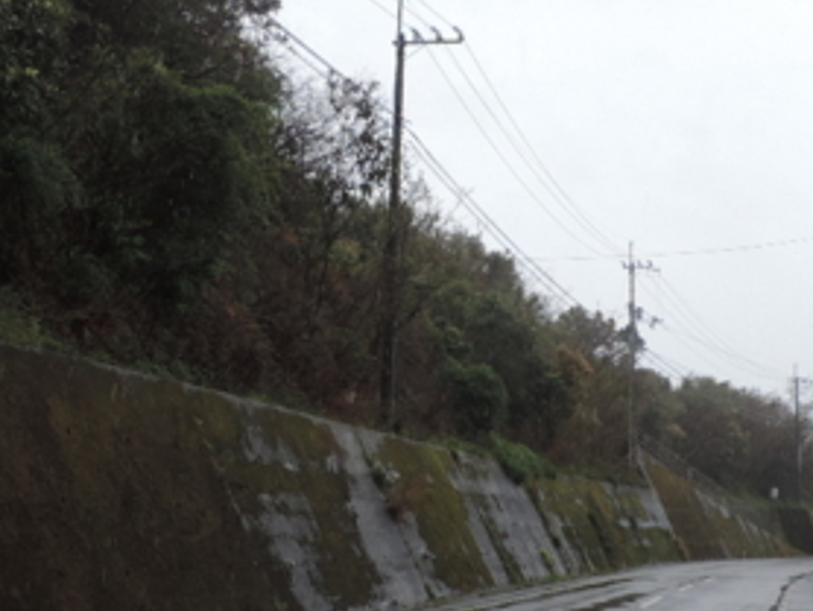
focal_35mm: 69
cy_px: 424
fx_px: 1622
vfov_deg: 21.2
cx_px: 445
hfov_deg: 28.1
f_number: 3
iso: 80
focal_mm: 4.3
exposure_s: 1/500
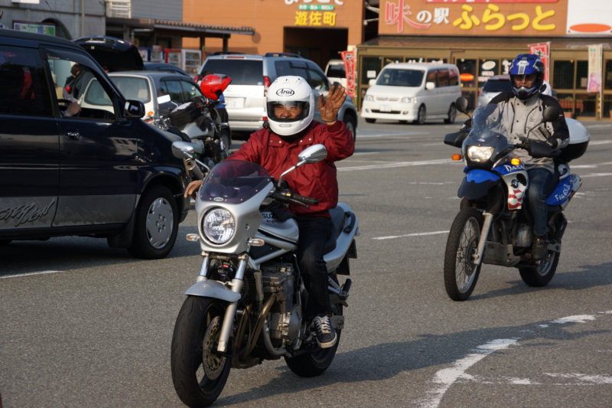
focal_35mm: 141
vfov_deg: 9.7
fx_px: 2396
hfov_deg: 14.6
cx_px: 306
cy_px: 204
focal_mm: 94
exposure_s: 1/2000
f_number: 5.6
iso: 500
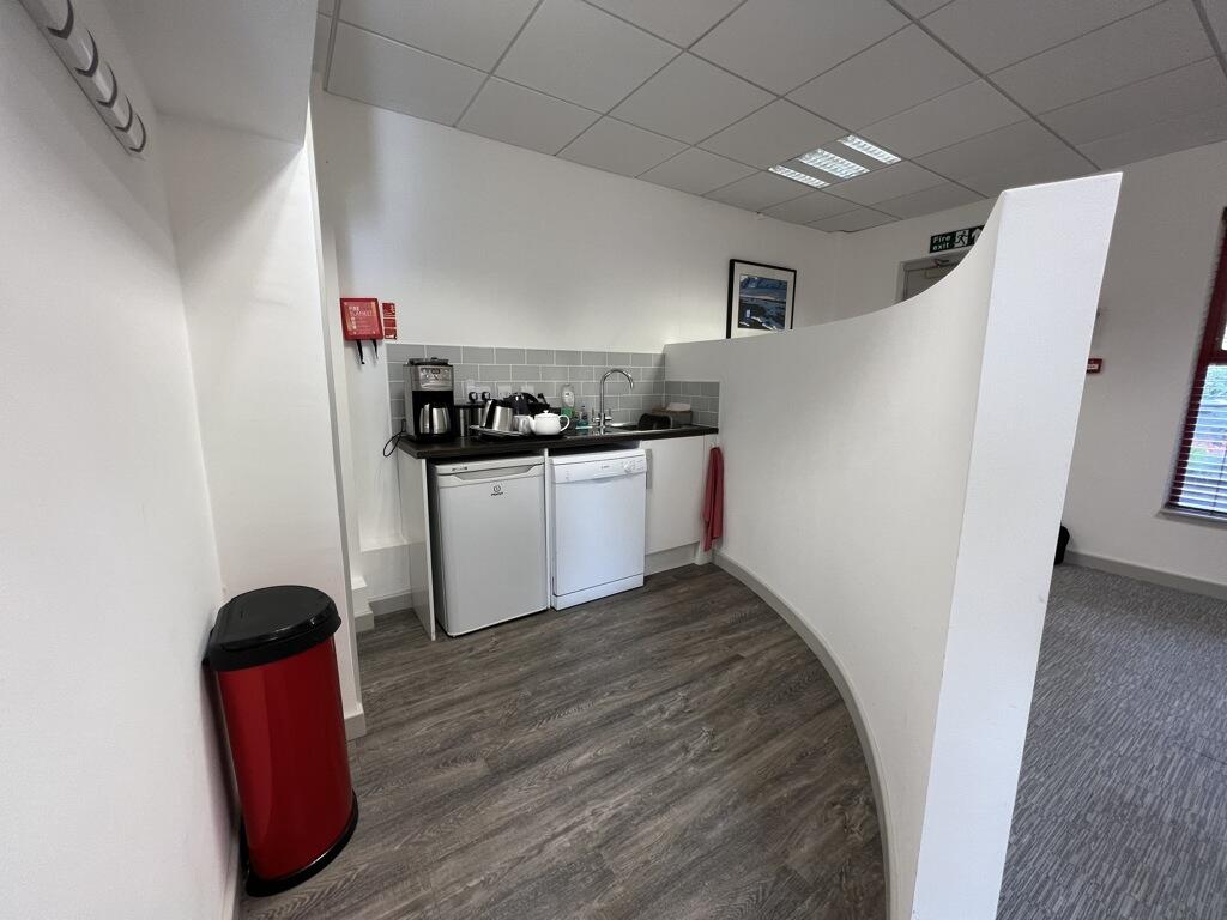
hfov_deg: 106.2
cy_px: 460
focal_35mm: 13
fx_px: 461
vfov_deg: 89.9
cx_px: 614
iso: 80
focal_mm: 1.57
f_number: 1.8
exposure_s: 1/100
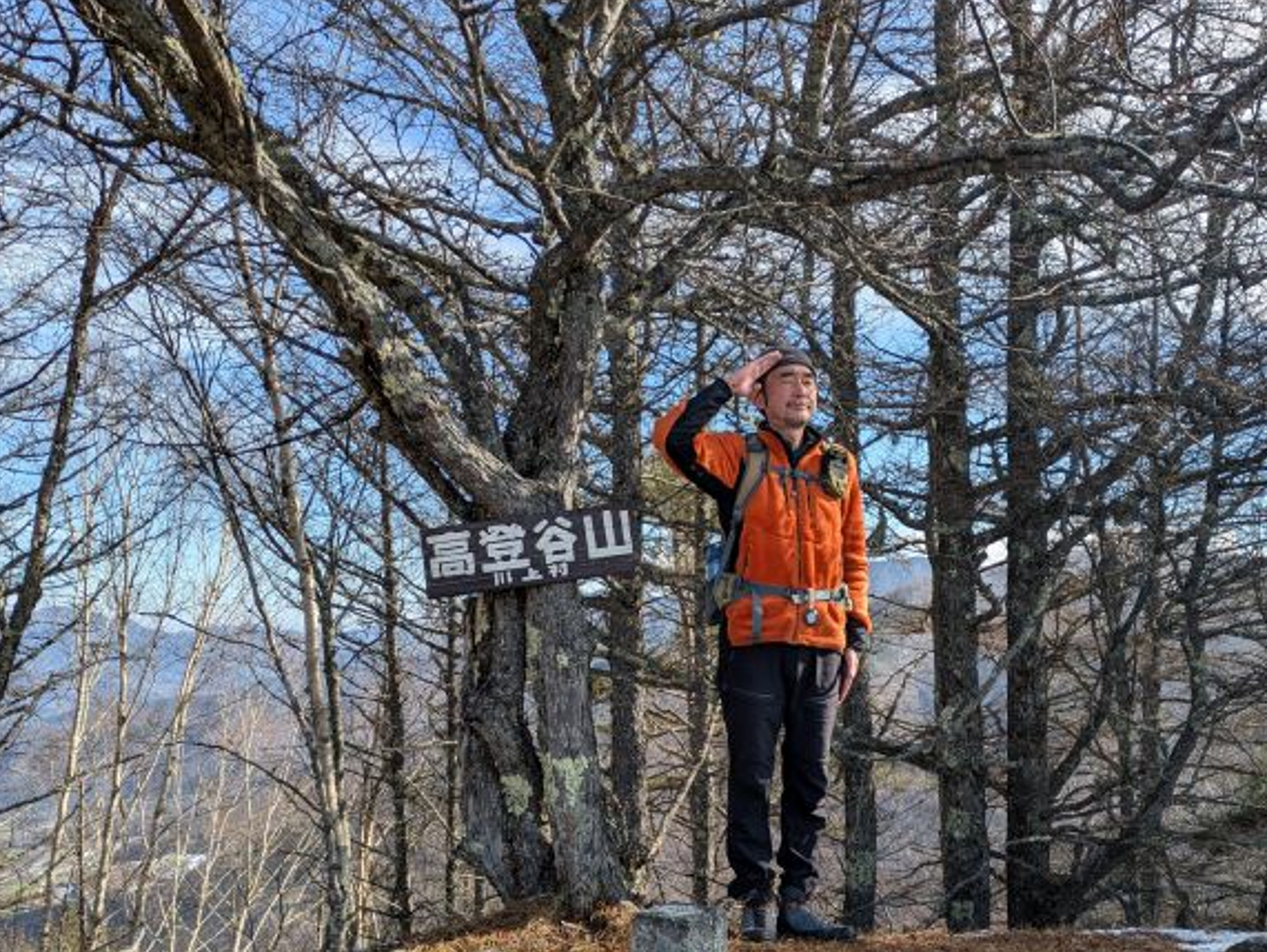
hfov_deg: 52.5
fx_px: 1282
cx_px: 699
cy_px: 627
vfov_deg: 40.3
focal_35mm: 35
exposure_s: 1/935
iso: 45
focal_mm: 5.43
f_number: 1.89
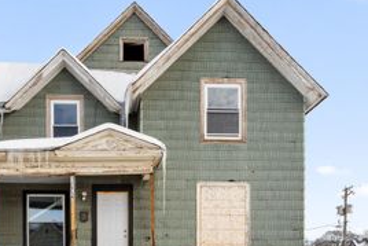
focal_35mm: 41
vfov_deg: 32.2
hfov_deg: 46.8
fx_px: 419
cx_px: 129
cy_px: 175
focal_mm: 22
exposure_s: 1/8
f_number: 14
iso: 50
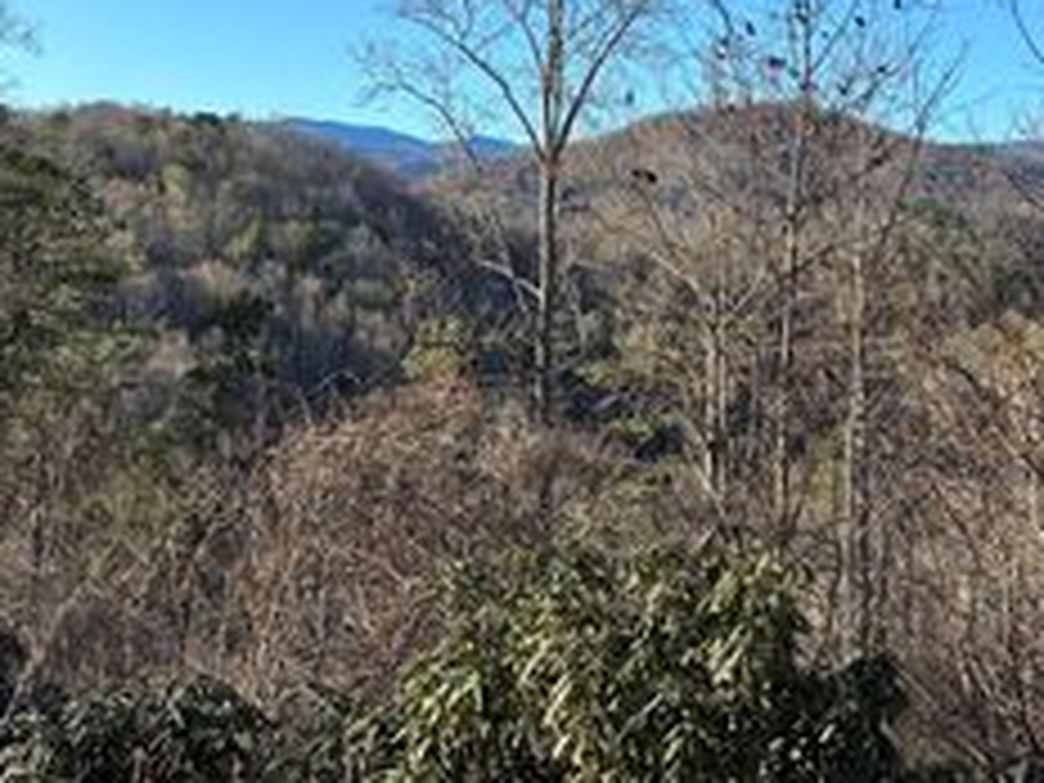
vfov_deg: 25.8
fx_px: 1689
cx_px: 513
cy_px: 187
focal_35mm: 56
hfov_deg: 34.3
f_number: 1.6
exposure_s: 1/1590
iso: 50
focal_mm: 5.96
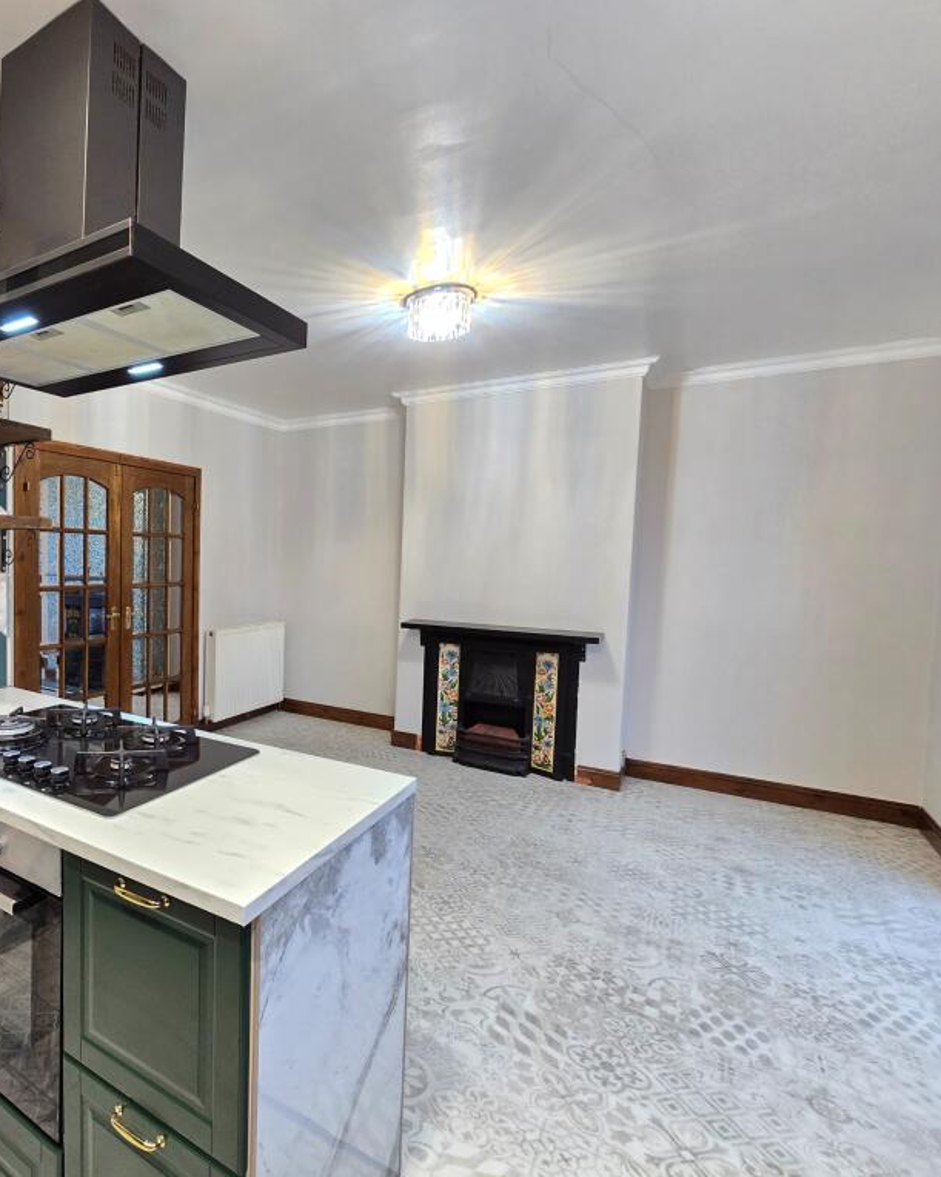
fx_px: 592
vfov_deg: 89.6
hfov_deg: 70.7
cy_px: 588
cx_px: 213
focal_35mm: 17
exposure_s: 1/50
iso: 320
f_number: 2.2
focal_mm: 2.2
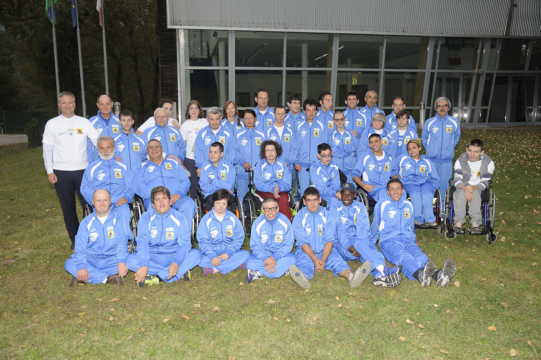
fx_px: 451
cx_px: 270
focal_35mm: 30
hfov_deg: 62.0
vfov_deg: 43.6
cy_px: 180
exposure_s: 1/60
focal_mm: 30
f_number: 5
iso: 200
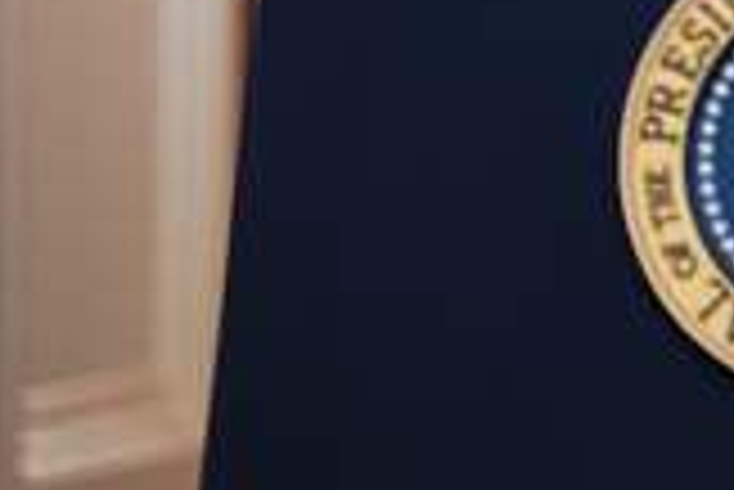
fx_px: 11611
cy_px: -362
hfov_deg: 3.6
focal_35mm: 569
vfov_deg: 2.4
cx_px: 1157
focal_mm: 150
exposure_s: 1/200
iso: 2000
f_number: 2
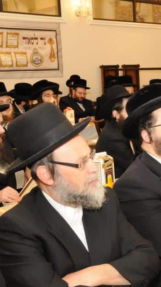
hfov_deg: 15.4
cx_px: 223
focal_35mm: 74
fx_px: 560
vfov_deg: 28.6
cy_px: 148
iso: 1600
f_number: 8
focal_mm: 29
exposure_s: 1/125
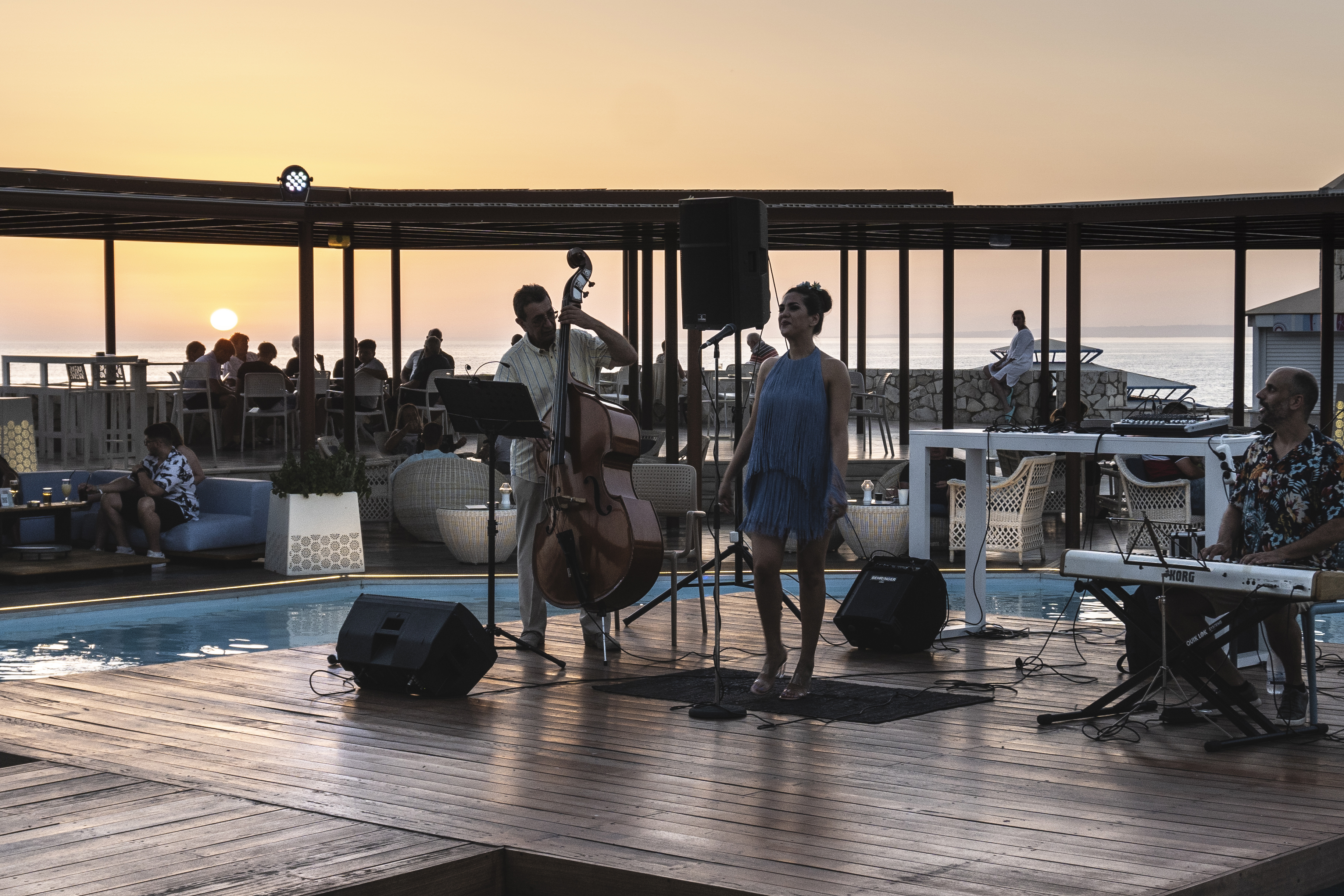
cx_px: 708
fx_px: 2389
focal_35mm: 64
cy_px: 405
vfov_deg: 21.2
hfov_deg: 31.4
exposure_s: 1/100
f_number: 5.6
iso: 200
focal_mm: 26
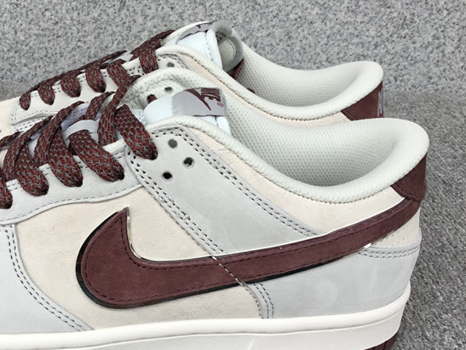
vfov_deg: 28.5
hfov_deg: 36.9
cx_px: 140
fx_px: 686
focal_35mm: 51
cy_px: 187
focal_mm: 3.3
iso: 25
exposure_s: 1/124
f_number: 2.4
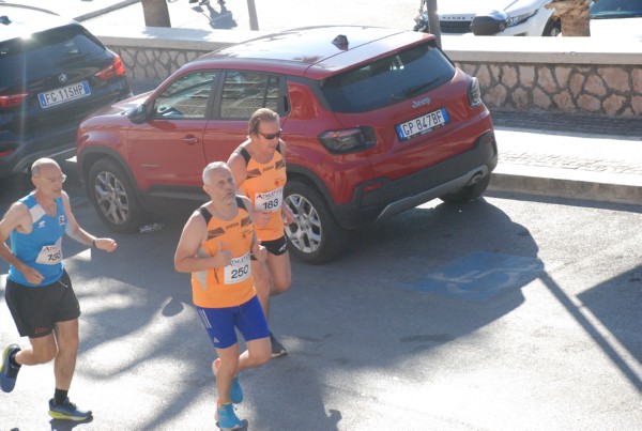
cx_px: 321
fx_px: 2011
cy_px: 216
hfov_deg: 18.1
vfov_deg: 12.2
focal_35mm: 112
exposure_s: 1/1250
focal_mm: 75
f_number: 5.6
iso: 1000
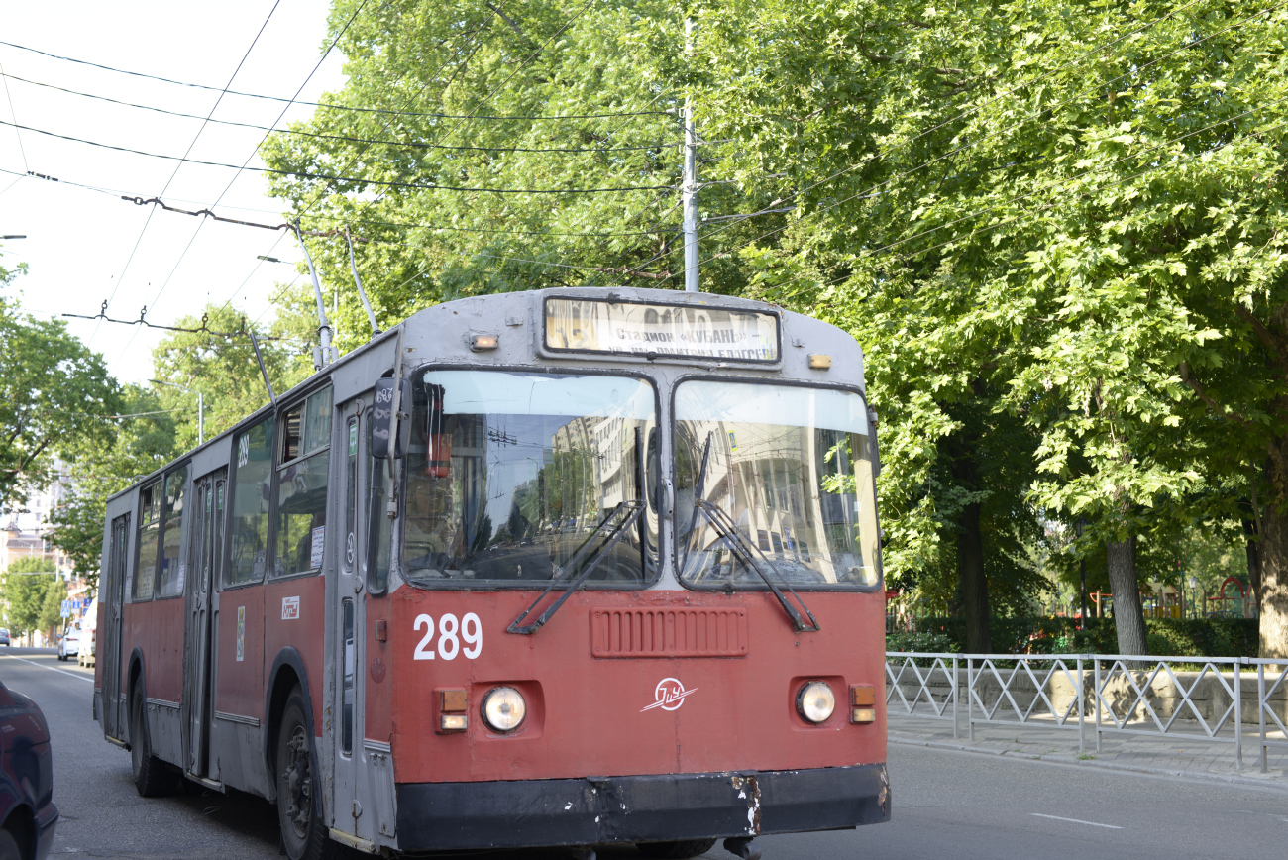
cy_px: 430
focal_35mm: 50
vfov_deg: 27.0
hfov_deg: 39.6
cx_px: 644
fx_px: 1790
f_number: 5
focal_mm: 50
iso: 100
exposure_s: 1/100
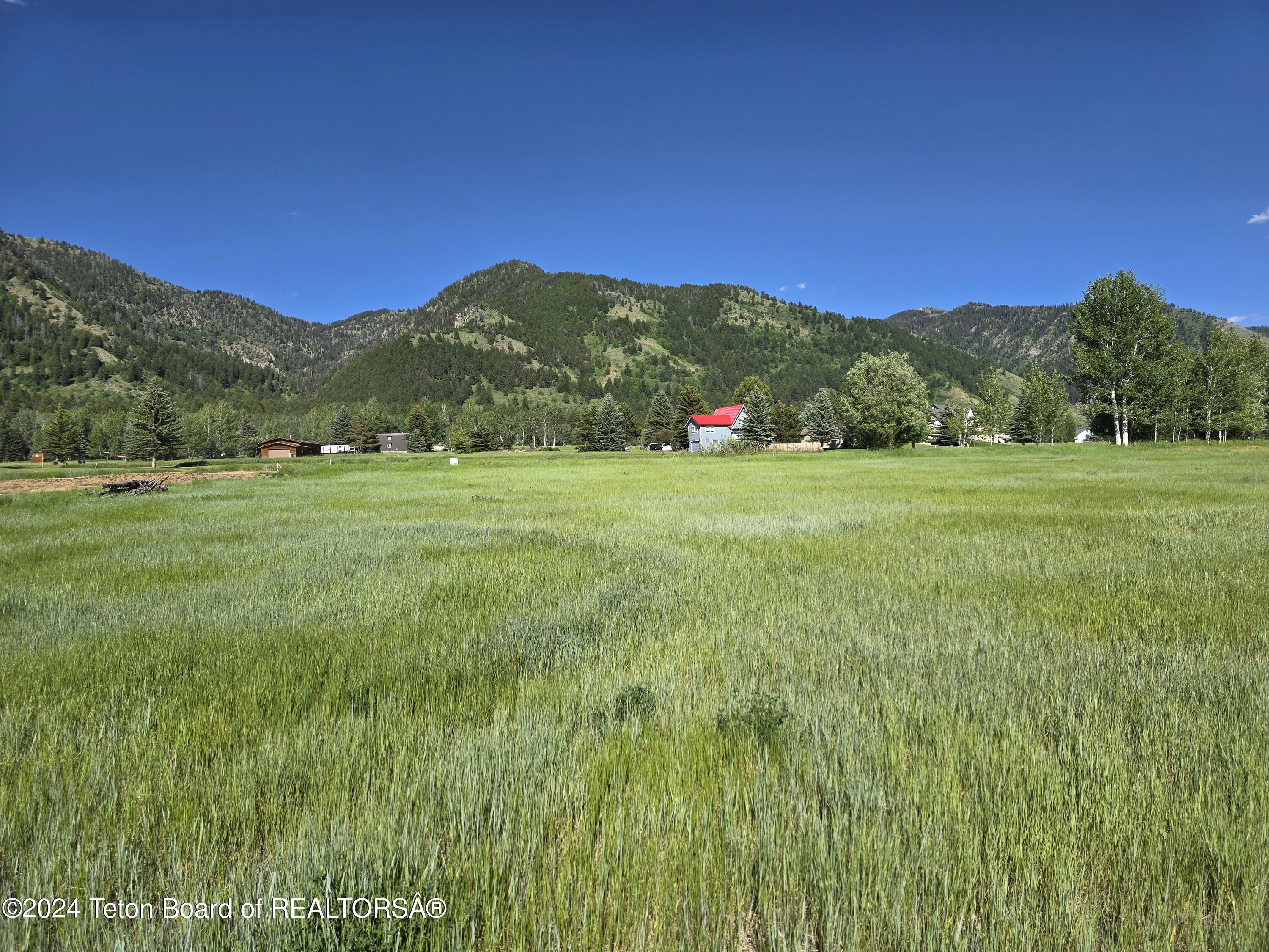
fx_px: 843
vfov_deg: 58.9
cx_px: 634
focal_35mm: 23
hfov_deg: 73.9
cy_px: 476
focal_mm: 6.3
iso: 12
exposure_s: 1/1061
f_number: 1.7
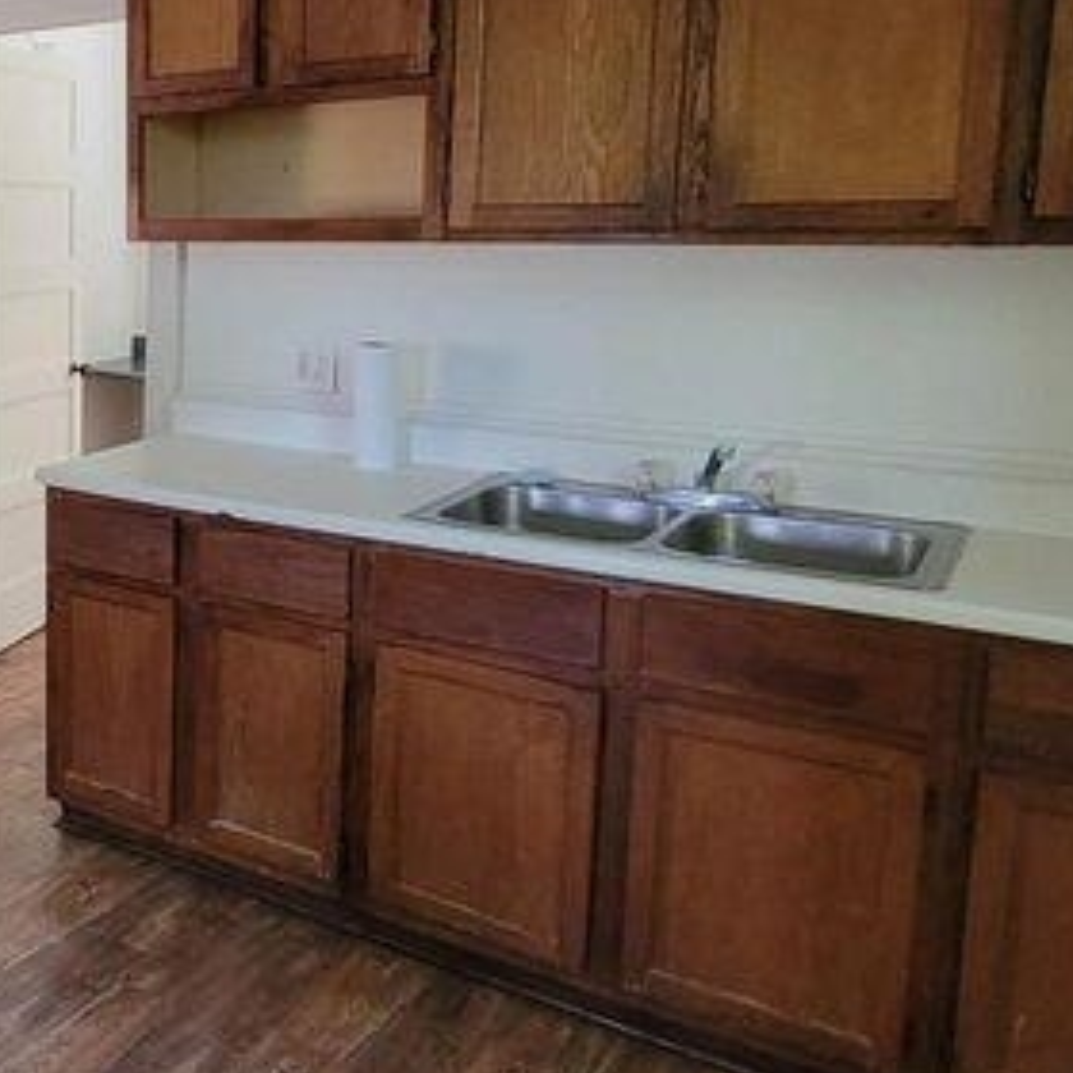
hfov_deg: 38.9
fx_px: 1227
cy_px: 387
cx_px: -105
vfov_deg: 46.7
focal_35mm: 35
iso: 500
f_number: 2.2
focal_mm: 2.2
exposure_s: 1/30
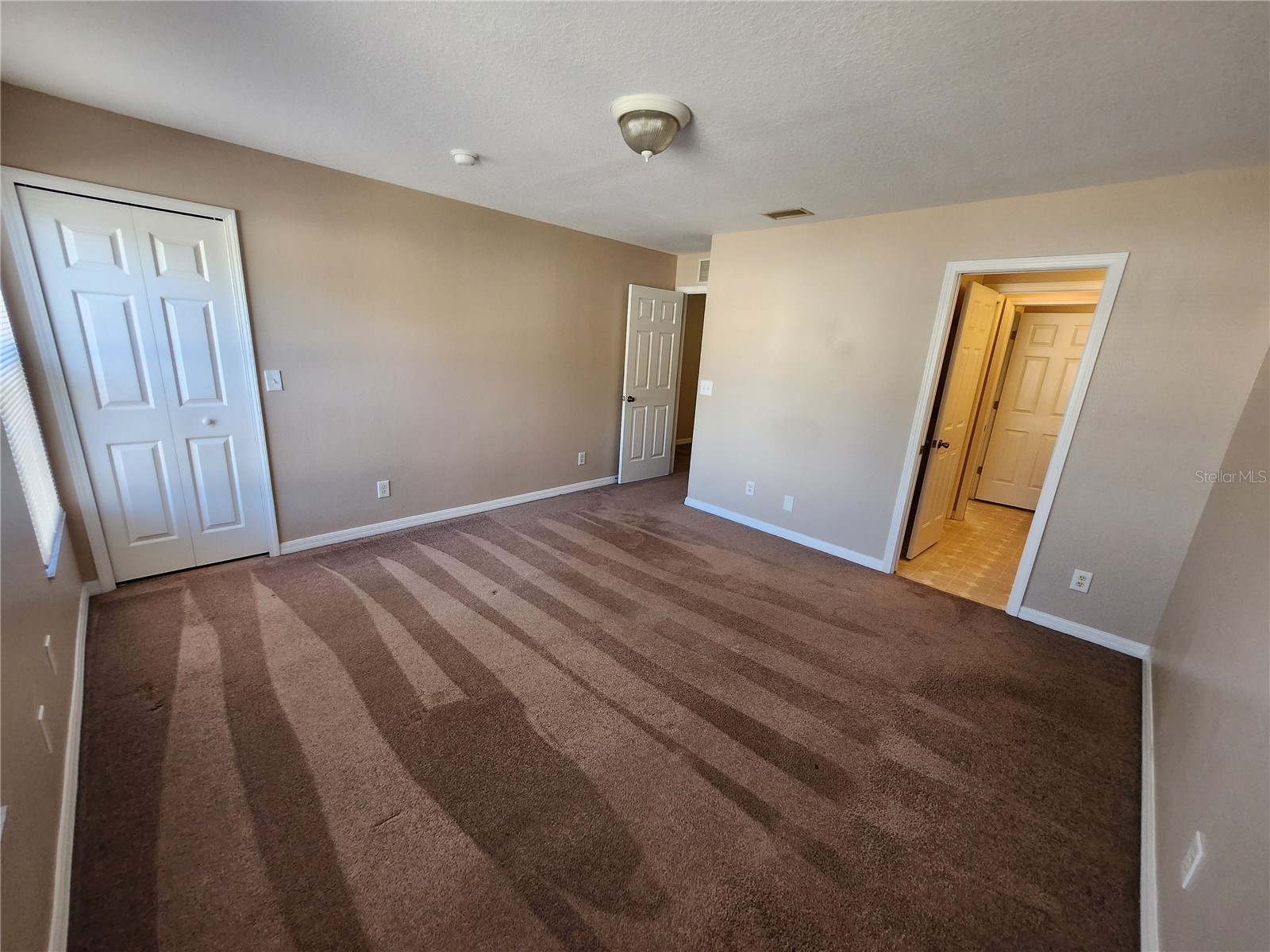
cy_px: 476
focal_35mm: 13
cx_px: 635
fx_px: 477
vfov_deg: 89.9
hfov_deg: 106.2
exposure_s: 1/60
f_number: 2.2
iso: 125
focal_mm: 1.74
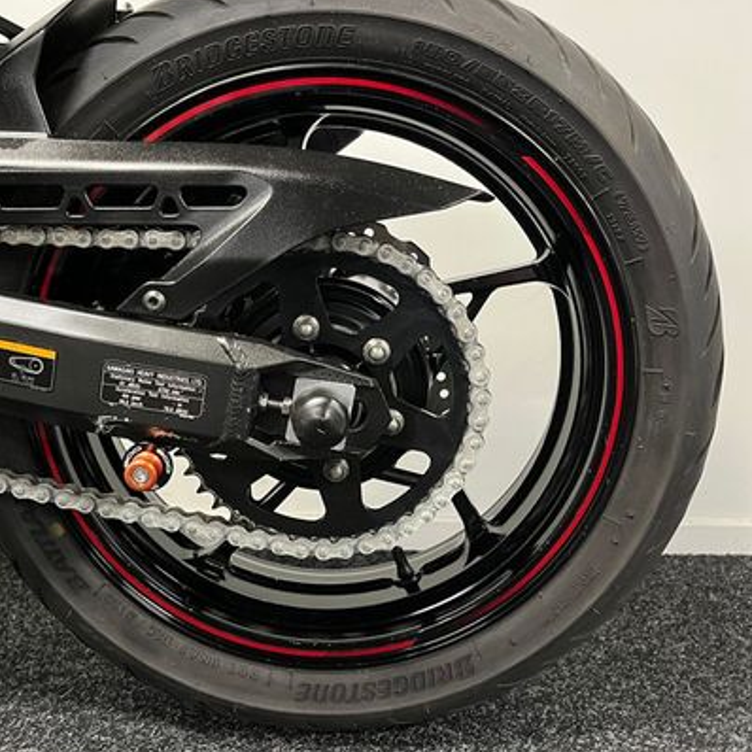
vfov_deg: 44.9
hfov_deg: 44.7
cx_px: 300
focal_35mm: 37
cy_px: 376
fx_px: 909
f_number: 1.6
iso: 400
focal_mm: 5.1
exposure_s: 1/33
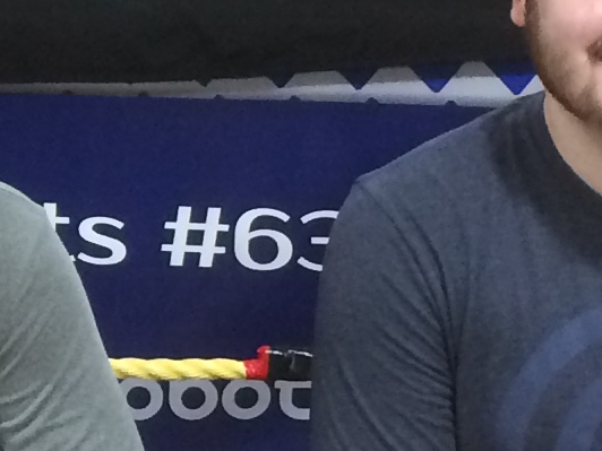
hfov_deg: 10.7
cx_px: -324
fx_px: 3096
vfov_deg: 8.3
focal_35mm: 178
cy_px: 104
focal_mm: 4.15
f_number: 2.2
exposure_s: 1/30
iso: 160
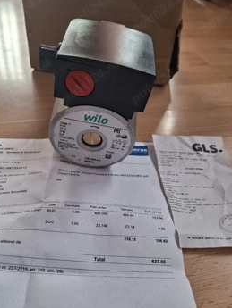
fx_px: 259
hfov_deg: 48.2
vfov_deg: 61.6
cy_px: 162
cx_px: 108
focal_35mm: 29
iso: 25
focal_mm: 4.69
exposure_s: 1/111
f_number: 1.8
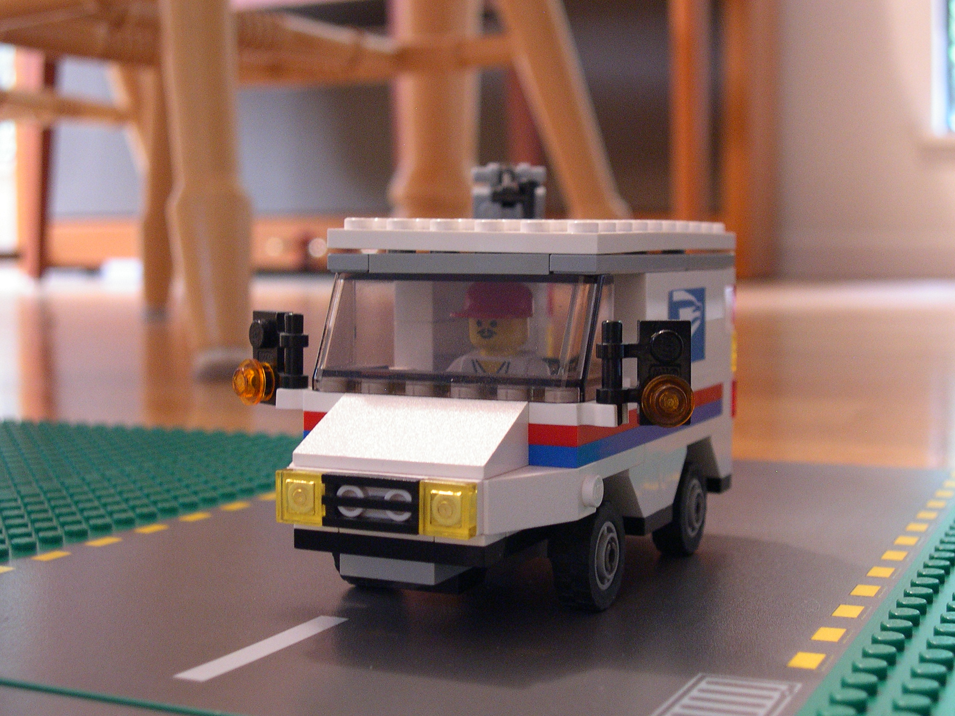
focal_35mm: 53
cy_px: 359
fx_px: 1462
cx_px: 479
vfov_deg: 27.5
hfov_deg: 36.2
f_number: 3.2
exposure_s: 1/2.9
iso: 400
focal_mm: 11.1
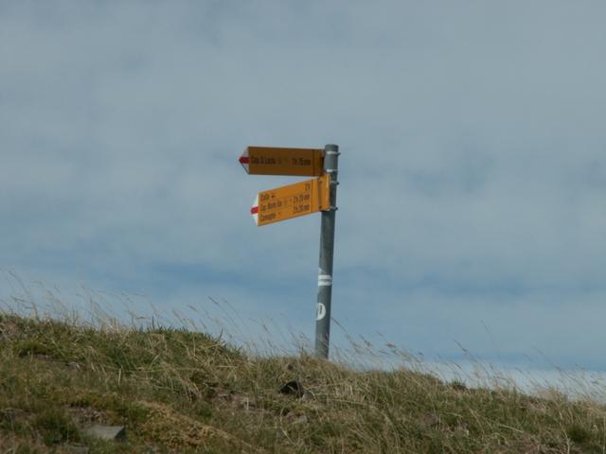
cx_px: 303
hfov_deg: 7.5
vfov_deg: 5.6
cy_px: 227
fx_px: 4622
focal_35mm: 264
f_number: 8
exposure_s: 1/320
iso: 50
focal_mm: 43.29
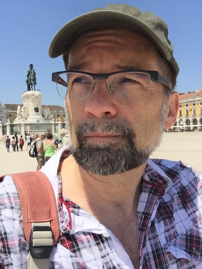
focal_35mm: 31
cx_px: 101
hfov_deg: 45.4
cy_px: 134
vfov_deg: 58.4
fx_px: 241
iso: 32
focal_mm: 2.65
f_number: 2.2
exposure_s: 1/1623
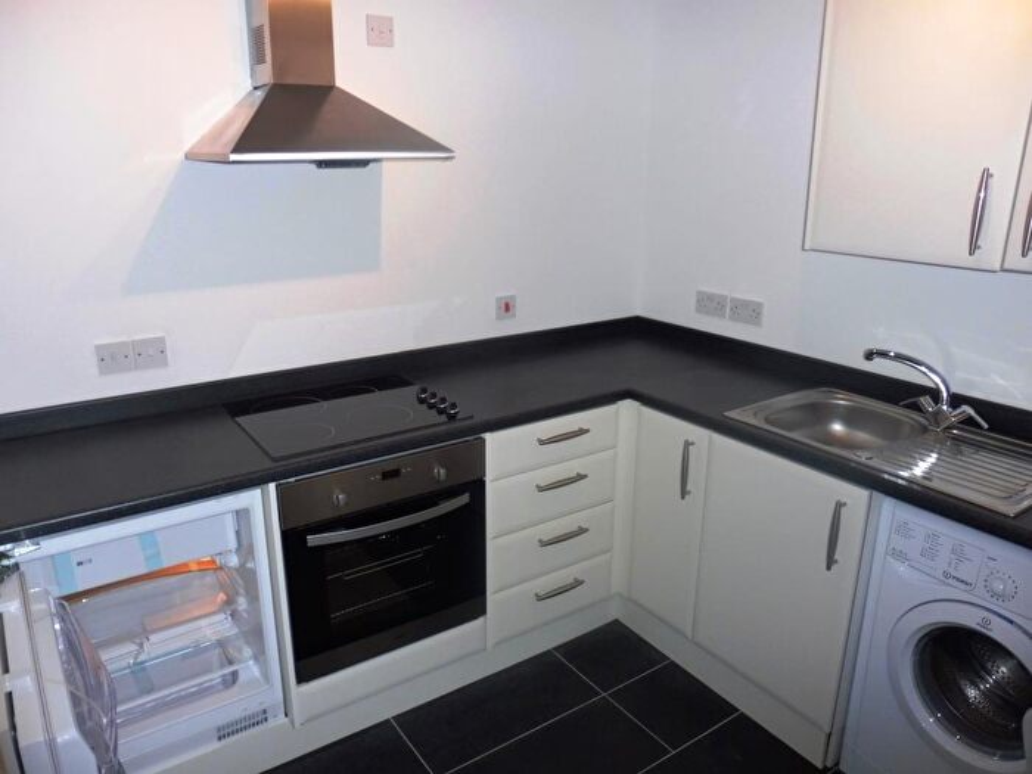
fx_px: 716
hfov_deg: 71.6
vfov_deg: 56.8
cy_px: 387
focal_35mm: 24
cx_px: 516
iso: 200
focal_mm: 4.3
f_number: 3.3
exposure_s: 1/60
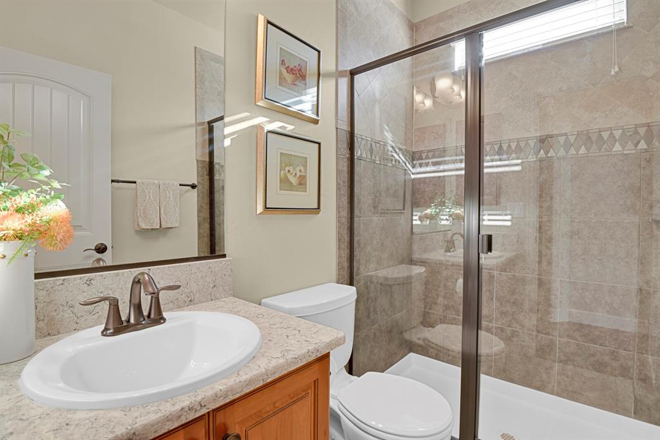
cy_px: 220
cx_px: 330
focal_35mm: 17
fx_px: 312
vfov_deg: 70.4
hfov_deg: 93.3
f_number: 8
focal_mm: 17
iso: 9000
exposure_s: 1/20
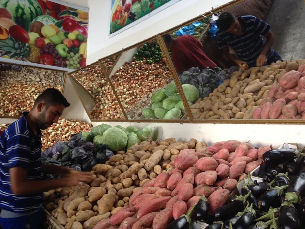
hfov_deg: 52.6
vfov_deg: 40.7
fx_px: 308
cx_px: 152
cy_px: 114
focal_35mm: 35
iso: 64
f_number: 2.4
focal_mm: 4.28
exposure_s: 1/20
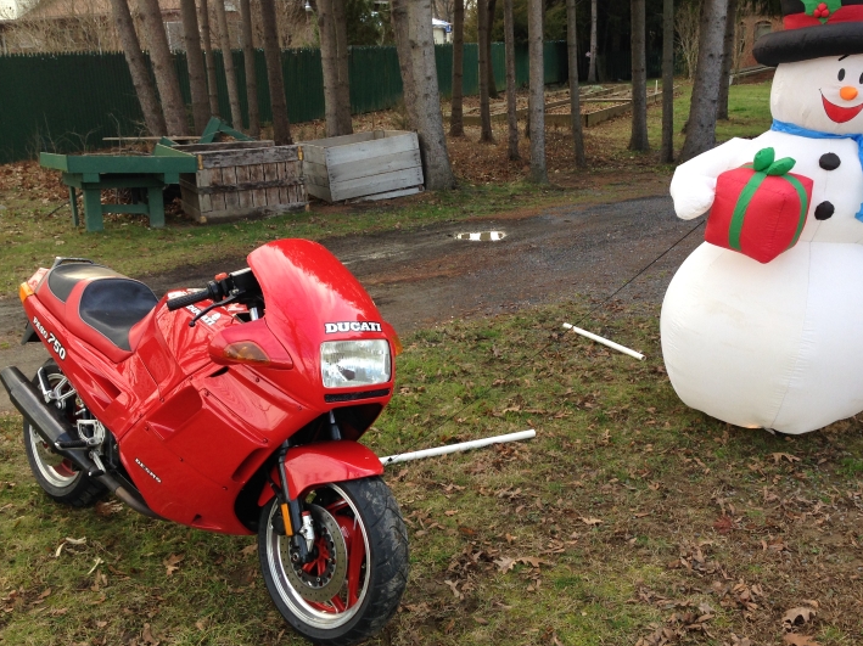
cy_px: 333
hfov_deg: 48.9
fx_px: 947
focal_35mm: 38
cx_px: 476
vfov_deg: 37.7
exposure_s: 1/131
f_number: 2.4
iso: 50
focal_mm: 4.12
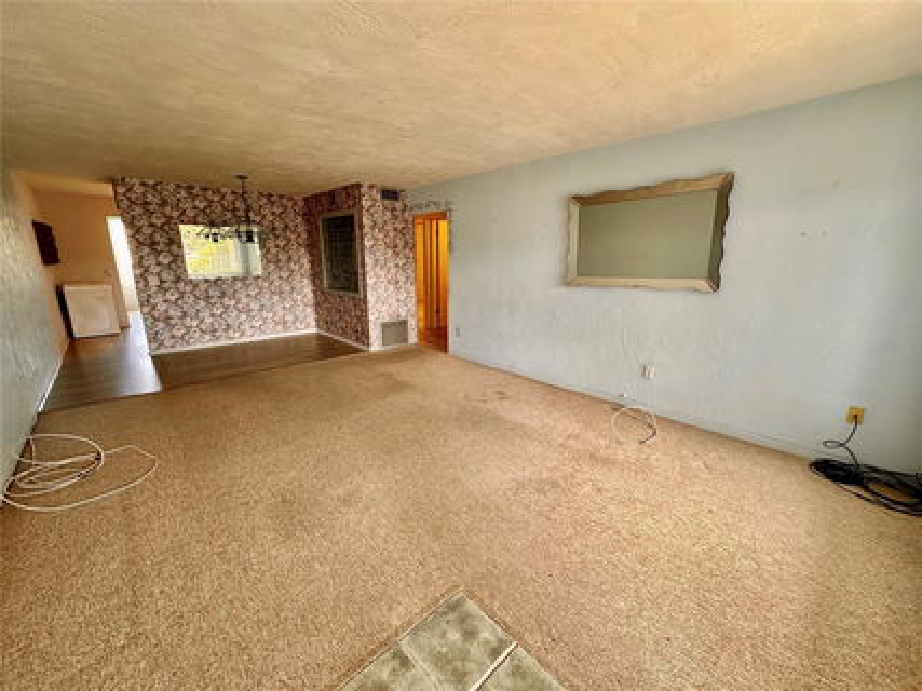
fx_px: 373
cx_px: 461
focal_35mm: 14
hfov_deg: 102.1
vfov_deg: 85.6
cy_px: 346
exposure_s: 1/60
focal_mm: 2.22
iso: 160
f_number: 2.2
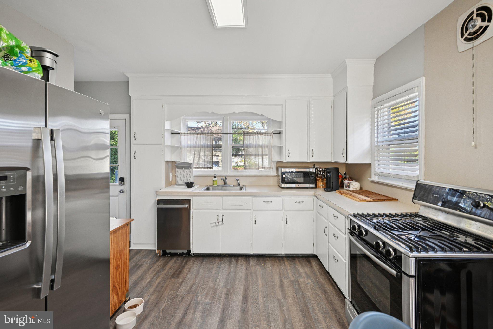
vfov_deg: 73.7
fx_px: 219
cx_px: 246
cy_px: 164
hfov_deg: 96.7
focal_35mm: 16
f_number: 8
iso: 800
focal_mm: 16
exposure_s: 1/50
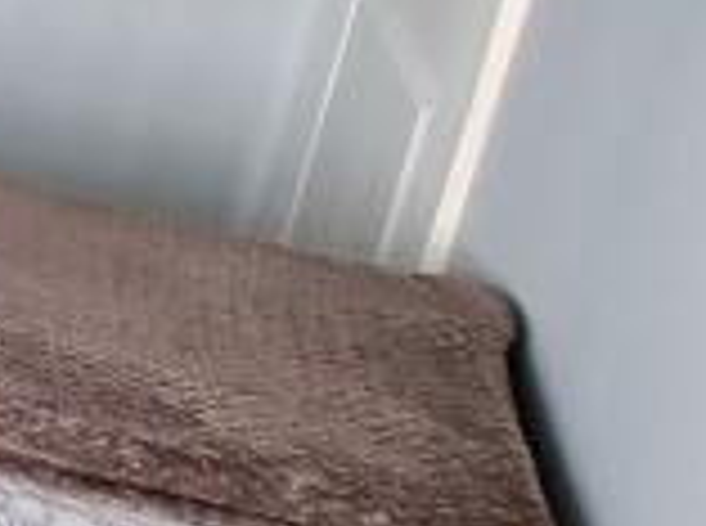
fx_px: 1730
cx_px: -1434
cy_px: -189
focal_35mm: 85
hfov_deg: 11.4
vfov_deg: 16.2
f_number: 2.2
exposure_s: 1/50
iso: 160
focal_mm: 2.2
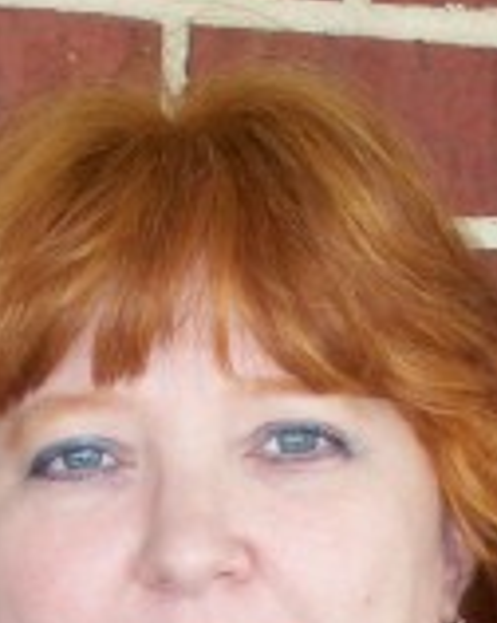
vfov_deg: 10.9
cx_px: 264
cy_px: 769
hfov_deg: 8.9
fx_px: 3187
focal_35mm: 173
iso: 80
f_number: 3.8
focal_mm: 11.6
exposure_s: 1/95.5
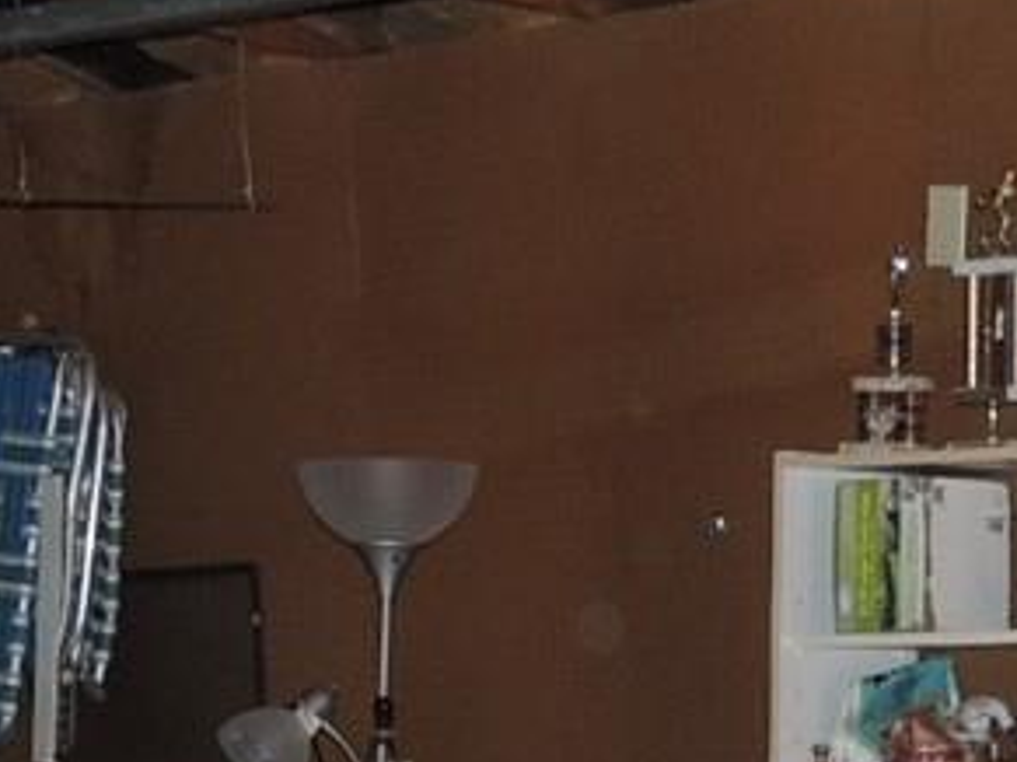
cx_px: 723
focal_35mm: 132
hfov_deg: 14.9
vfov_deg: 11.0
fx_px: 3876
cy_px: 884
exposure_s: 1/30
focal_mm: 4.3
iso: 200
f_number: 3
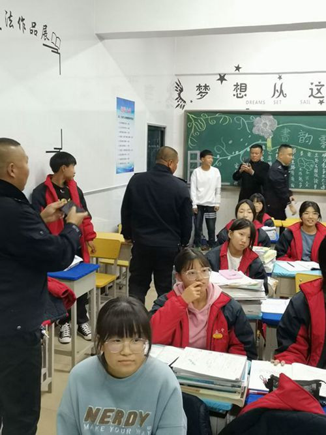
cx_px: 163
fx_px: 465
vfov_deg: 50.1
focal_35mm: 37
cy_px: 218
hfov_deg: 38.7
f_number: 1.8
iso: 250
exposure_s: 1/50
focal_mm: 4.75
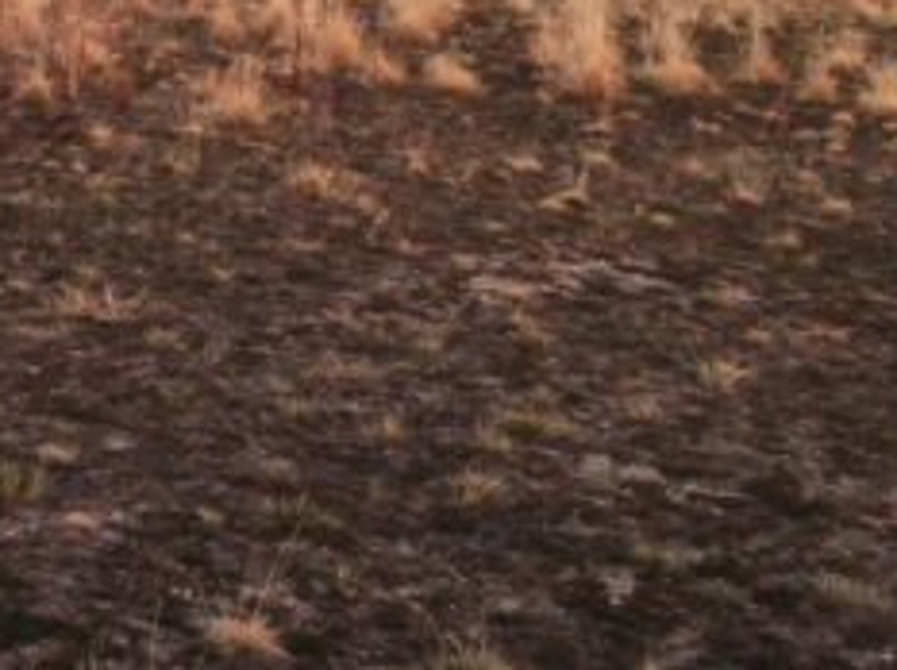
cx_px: -412
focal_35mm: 109
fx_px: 2820
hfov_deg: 16.6
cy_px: -131
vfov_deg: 13.2
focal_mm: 4.12
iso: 50
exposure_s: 1/120
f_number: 2.4
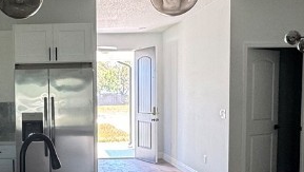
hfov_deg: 37.1
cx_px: 60
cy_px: 129
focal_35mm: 54
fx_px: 436
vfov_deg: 22.1
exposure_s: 1/99
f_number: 2.2
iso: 100
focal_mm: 2.22
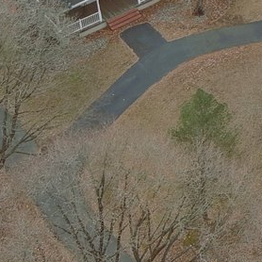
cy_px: -241
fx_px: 1293
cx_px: 540
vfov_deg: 10.7
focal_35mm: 151
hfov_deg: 10.5
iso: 100
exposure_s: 1/80
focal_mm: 10.57
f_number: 2.8
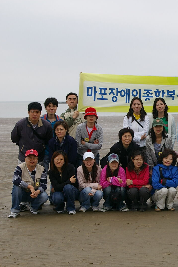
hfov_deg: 15.6
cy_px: 133
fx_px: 638
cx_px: 171
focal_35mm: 86
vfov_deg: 23.7
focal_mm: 38
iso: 200
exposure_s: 1/180
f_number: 8
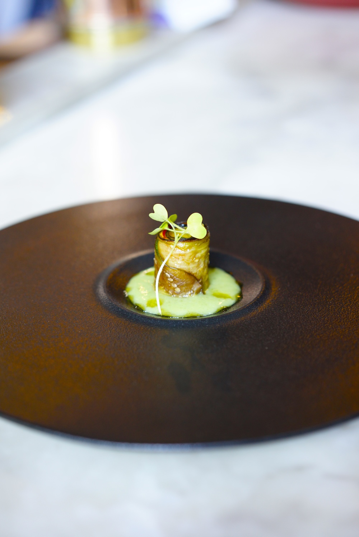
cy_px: 268
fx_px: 822
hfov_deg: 24.6
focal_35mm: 55
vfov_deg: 36.2
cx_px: 180
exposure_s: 1/100
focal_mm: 55
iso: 1000
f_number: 2.8
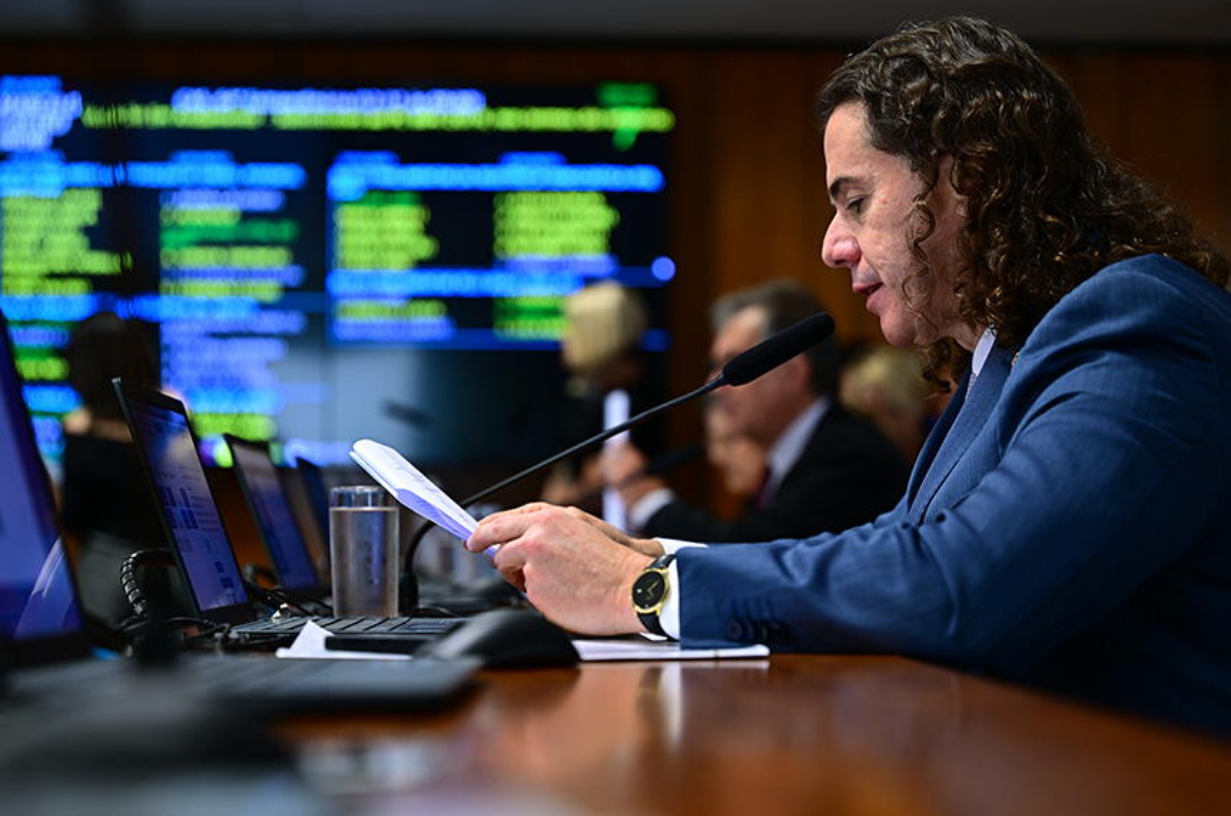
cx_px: 616
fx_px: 2389
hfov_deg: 28.9
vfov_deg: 19.4
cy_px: 408
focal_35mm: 70
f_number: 2.8
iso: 400
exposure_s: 1/50
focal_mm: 70
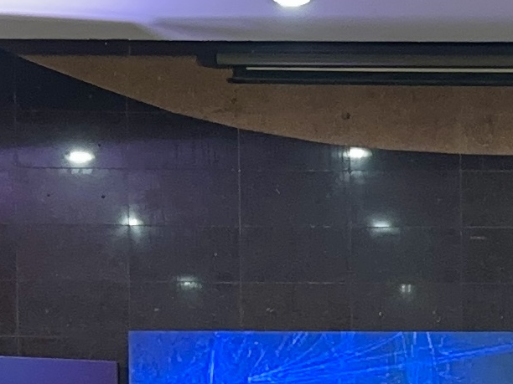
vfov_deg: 11.1
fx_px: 1808
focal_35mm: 122
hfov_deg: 15.2
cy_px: 737
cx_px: 705
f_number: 1.78
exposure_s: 1/60
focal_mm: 6.86
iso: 250
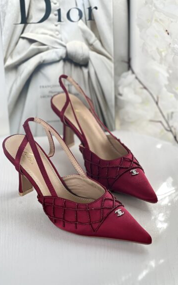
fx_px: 636
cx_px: 94
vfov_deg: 25.2
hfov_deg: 15.9
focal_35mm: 82
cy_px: 142
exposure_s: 1/139
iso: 20
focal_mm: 9
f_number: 2.8
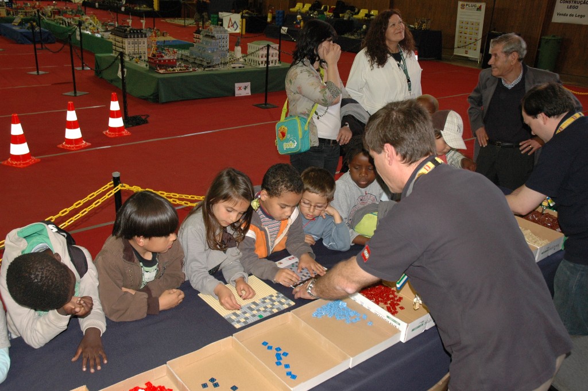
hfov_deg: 57.3
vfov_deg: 39.9
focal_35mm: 33
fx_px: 539
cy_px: 196
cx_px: 294
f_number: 5.6
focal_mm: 22
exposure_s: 1/25
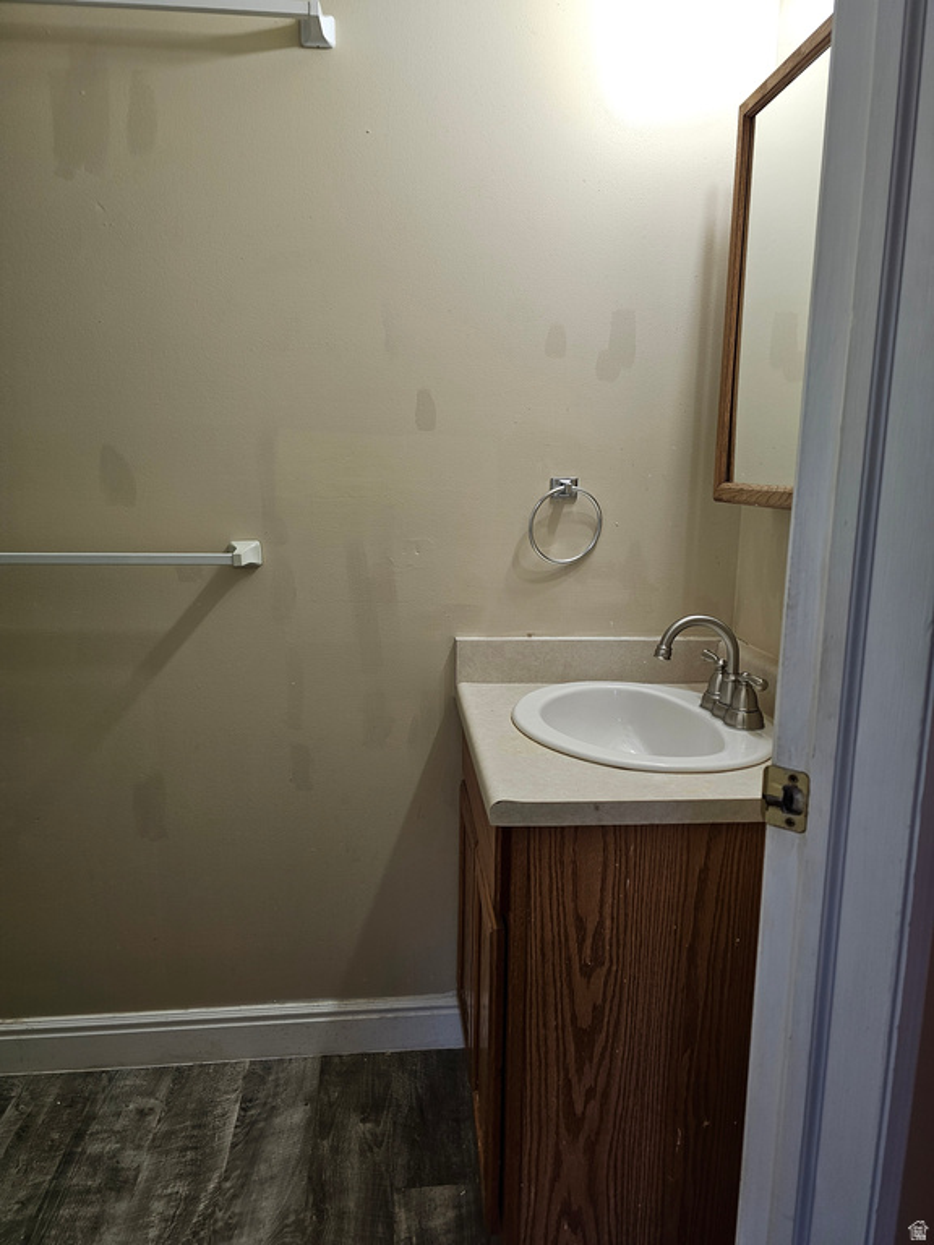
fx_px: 827
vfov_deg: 73.9
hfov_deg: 58.9
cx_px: 467
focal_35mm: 23
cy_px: 622
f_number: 1.7
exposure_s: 1/60
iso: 64
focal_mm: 6.3
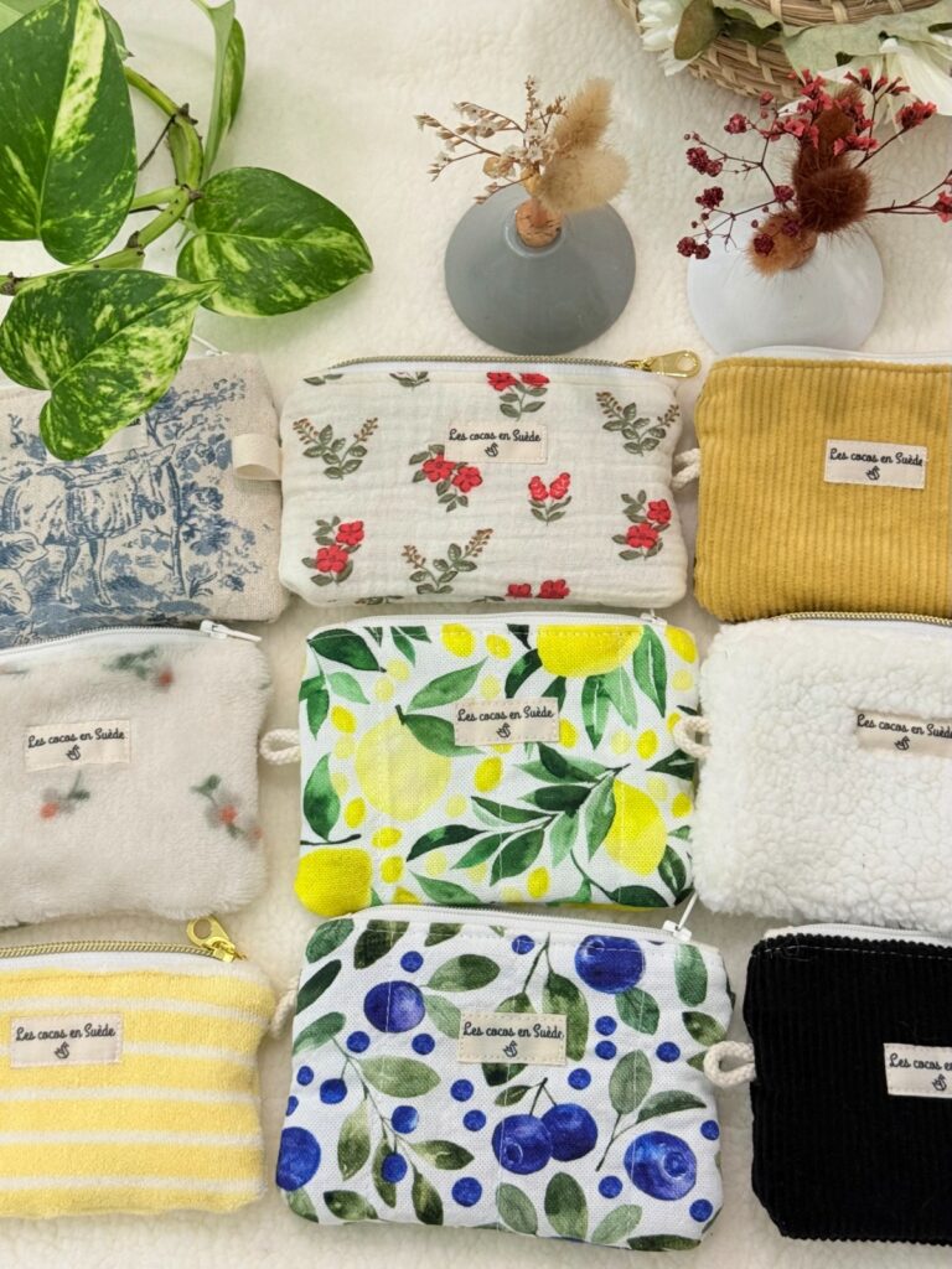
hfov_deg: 30.3
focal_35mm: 48
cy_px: 634
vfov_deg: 39.7
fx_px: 1760
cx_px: 476
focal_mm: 6.76
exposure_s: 1/50
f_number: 1.78
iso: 100
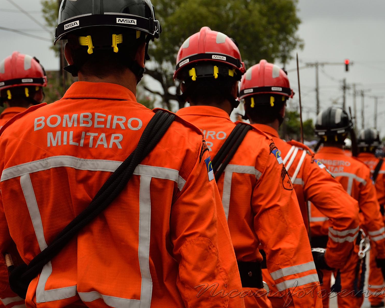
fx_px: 1260
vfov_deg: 13.9
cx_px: 190
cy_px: 154
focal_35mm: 111
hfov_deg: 17.4
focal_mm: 65
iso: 400
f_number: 9
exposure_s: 1/1250
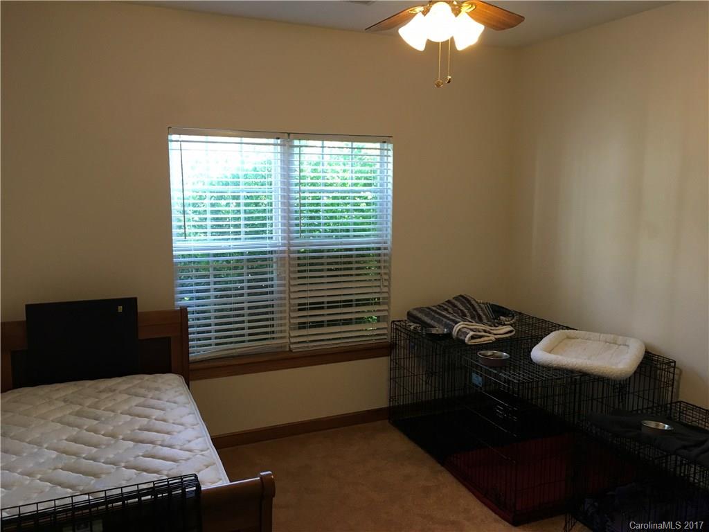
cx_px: 354
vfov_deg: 48.2
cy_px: 266
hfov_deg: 61.7
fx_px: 594
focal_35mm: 29
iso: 40
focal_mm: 4.15
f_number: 2.2
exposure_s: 1/30
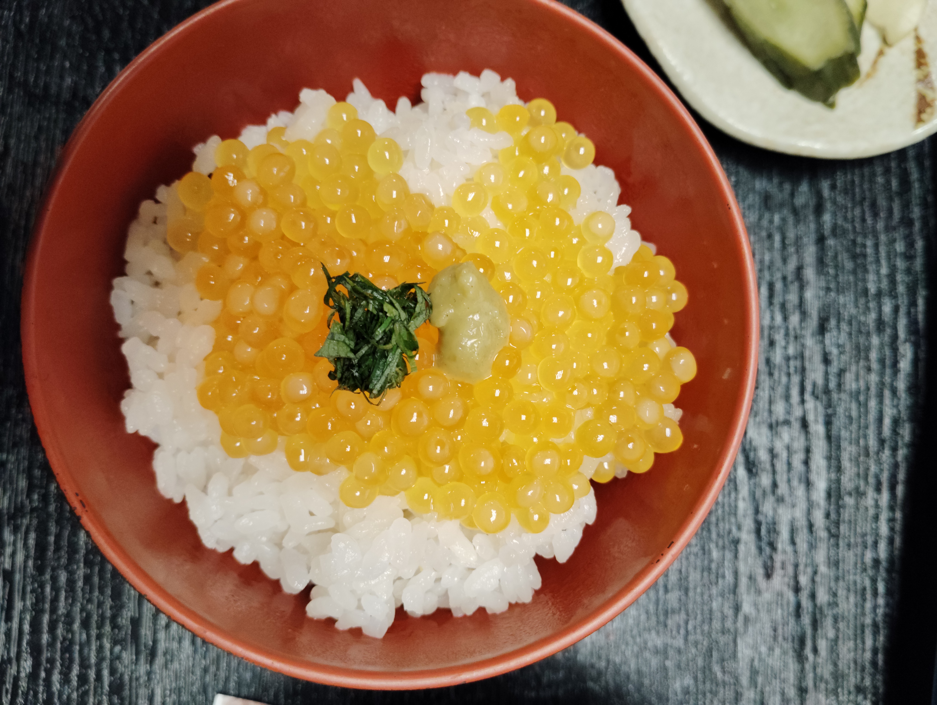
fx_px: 759
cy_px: 352
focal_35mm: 28
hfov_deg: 63.4
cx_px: 468
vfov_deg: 49.9
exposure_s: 1/33.3
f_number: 1.8
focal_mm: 4.22
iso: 291
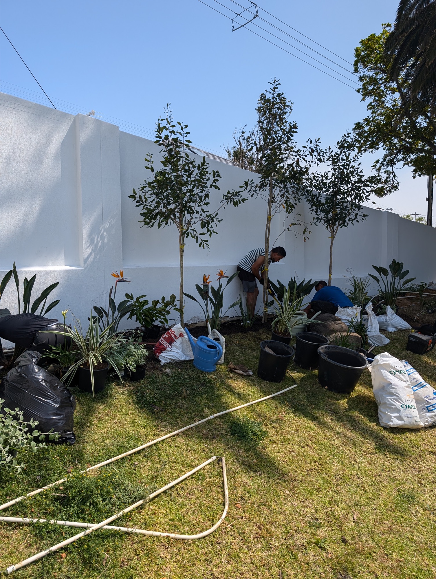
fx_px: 402
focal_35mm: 24
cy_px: 290
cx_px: 218
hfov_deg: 56.9
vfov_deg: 71.5
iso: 19
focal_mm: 6.9
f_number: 1.68
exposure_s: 1/1045
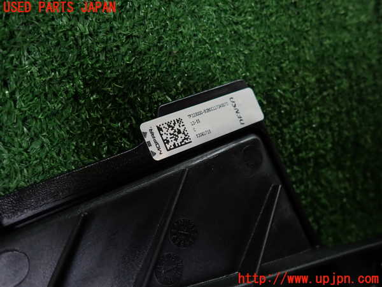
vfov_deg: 54.9
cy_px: 144
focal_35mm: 25
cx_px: 191
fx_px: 276
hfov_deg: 69.4
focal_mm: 4.5
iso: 125
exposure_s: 1/60
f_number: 2
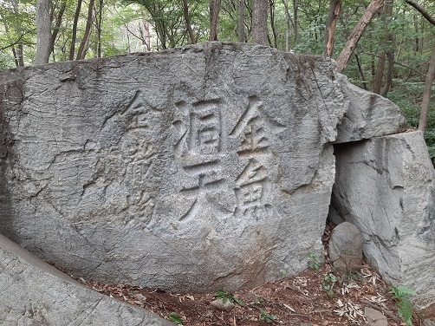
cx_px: 218
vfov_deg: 53.0
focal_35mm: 26
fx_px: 327
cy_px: 163
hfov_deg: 67.3
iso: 125
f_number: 1.7
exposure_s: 1/50
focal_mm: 3.93
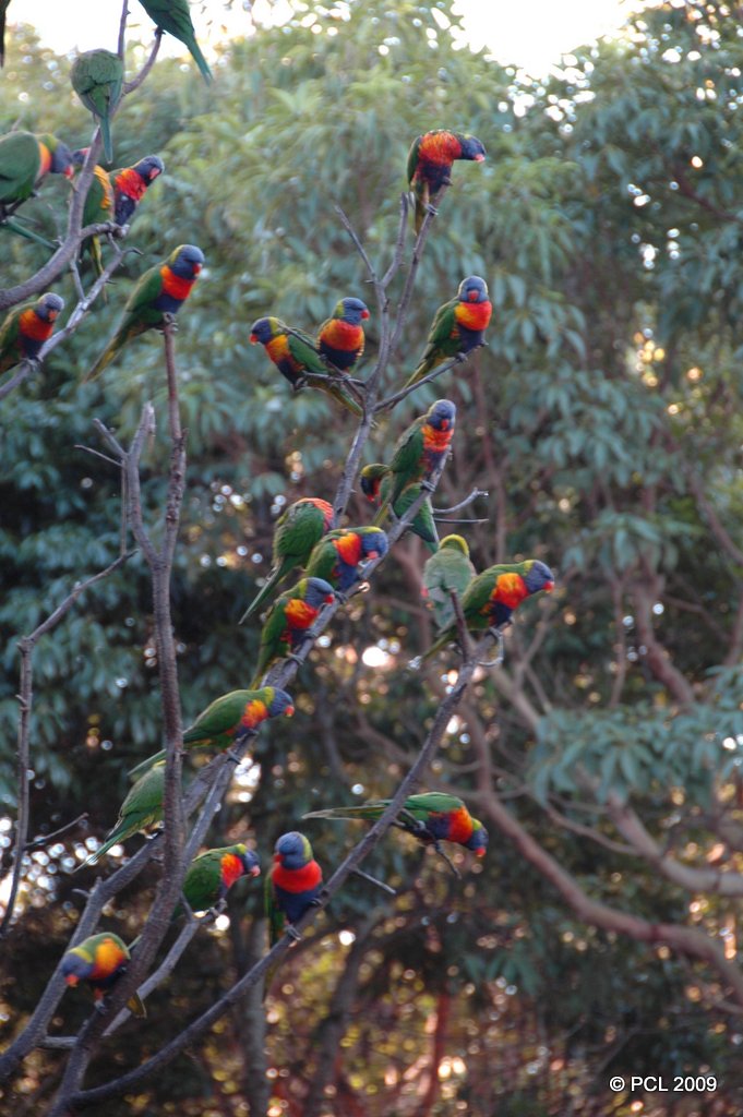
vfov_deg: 10.6
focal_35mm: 195
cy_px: 558
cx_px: 372
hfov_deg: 7.0
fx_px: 6047
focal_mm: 130
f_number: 5.6
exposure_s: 1/30
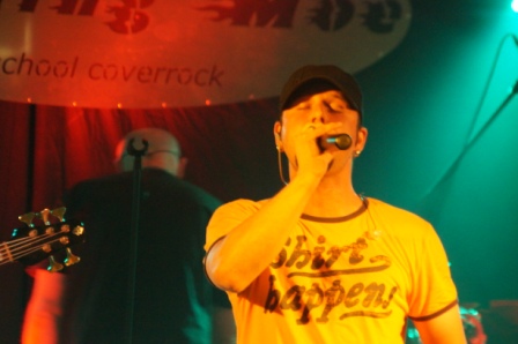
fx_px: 3235
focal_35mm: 225
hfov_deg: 9.2
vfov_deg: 6.1
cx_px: 259
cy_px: 172
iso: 3200
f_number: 6.3
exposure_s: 1/20
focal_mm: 150
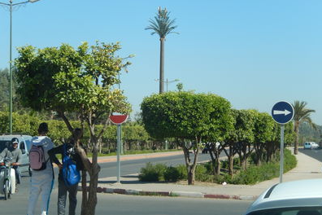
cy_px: 95
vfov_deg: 11.1
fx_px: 1100
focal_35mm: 123
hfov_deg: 16.7
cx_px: 162
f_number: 5.5
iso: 125
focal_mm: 21
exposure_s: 1/400
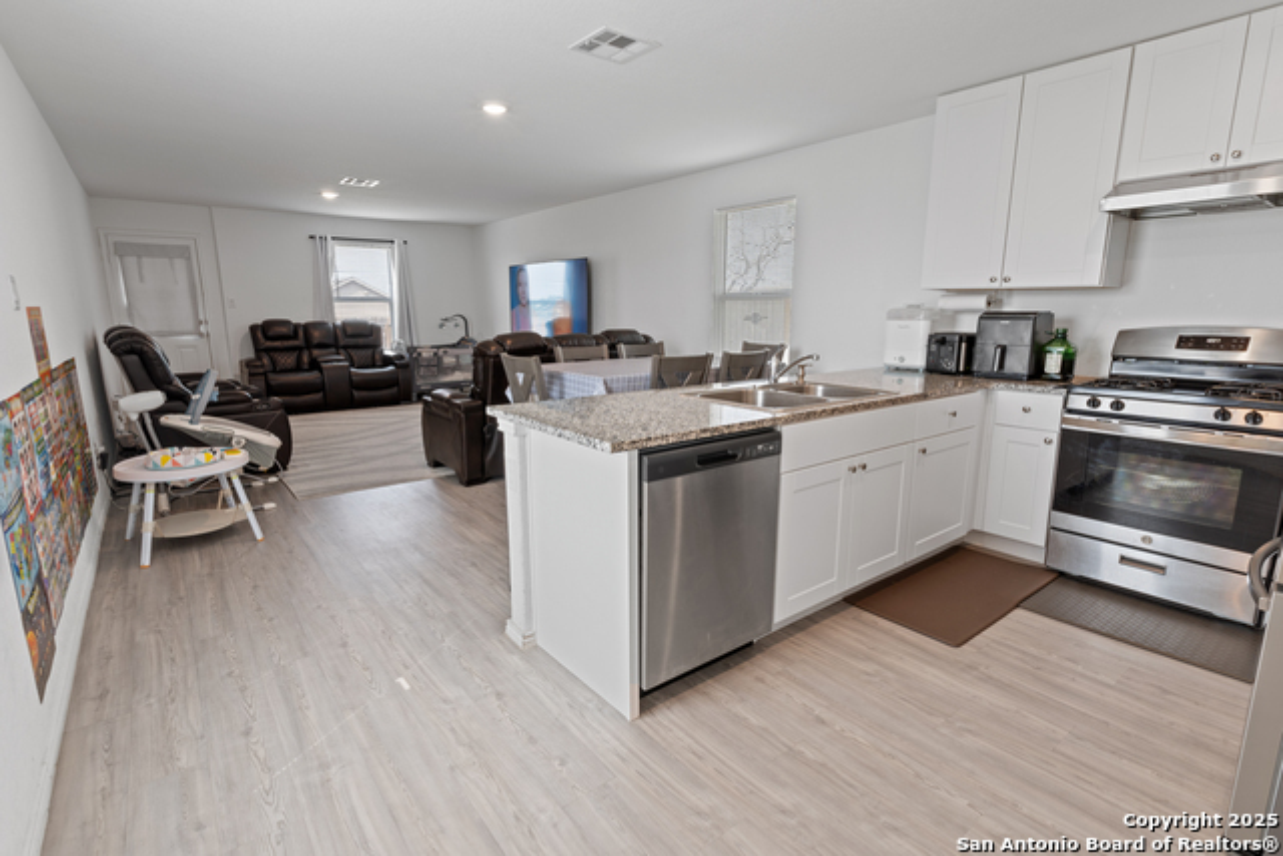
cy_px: 428
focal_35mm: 16
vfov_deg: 72.1
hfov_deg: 95.0
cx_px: 642
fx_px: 588
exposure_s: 1.3
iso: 100
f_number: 10
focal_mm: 11
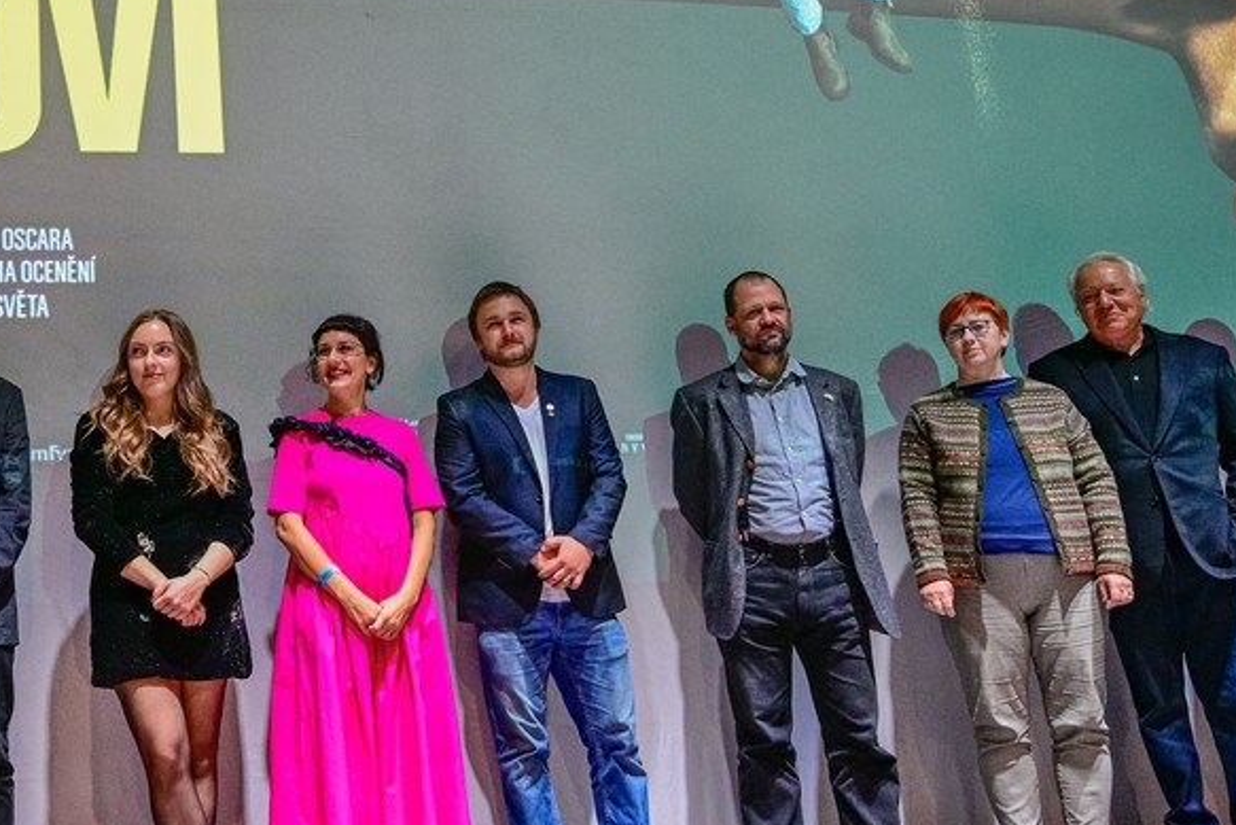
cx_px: 151
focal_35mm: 49
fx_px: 1690
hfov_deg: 37.8
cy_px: 186
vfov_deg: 27.0
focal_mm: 20.5
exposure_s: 1/60
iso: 3200
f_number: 4.5
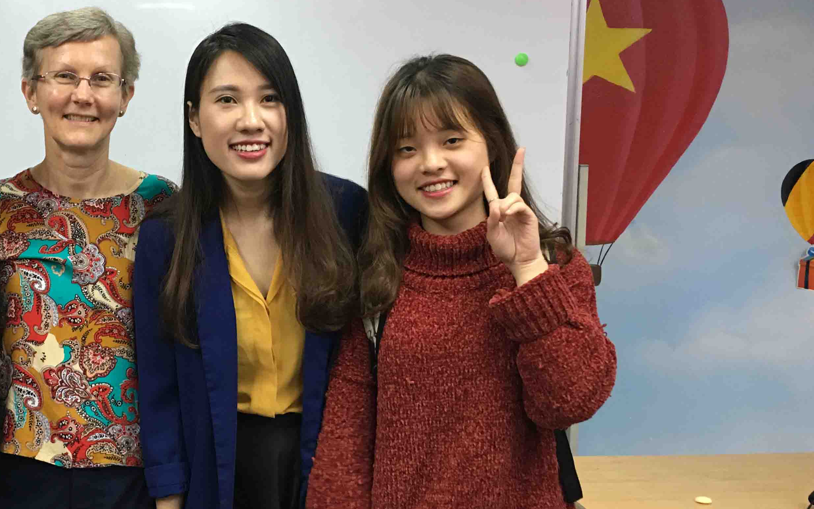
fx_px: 1109
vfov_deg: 25.8
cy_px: 278
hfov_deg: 39.1
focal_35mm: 50
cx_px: 195
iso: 80
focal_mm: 4.15
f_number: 2.2
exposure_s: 1/17
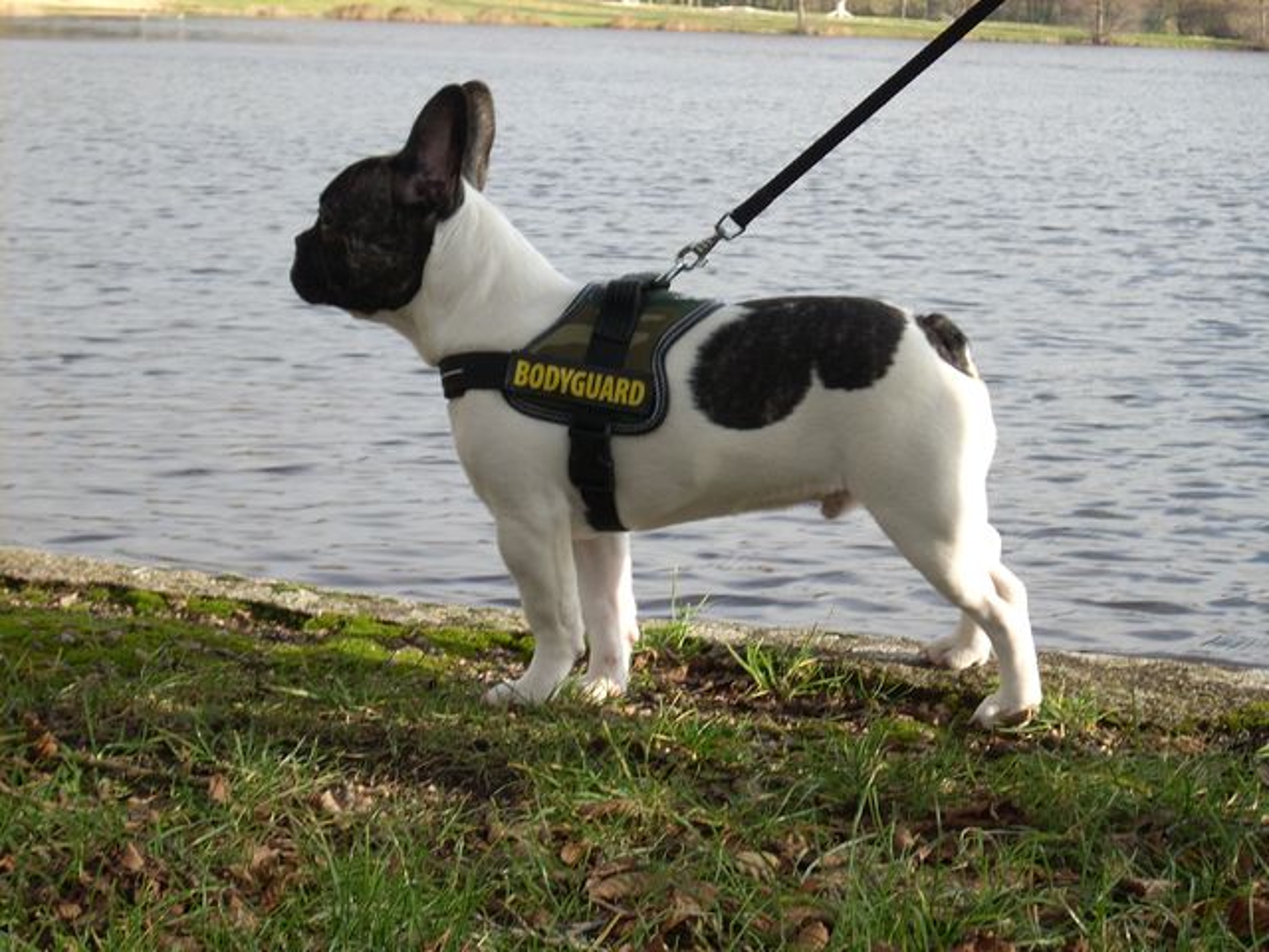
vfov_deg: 15.9
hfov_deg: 21.1
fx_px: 3409
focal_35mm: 93
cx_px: 634
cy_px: 476
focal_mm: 15.3
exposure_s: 1/142
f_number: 4.7
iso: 64
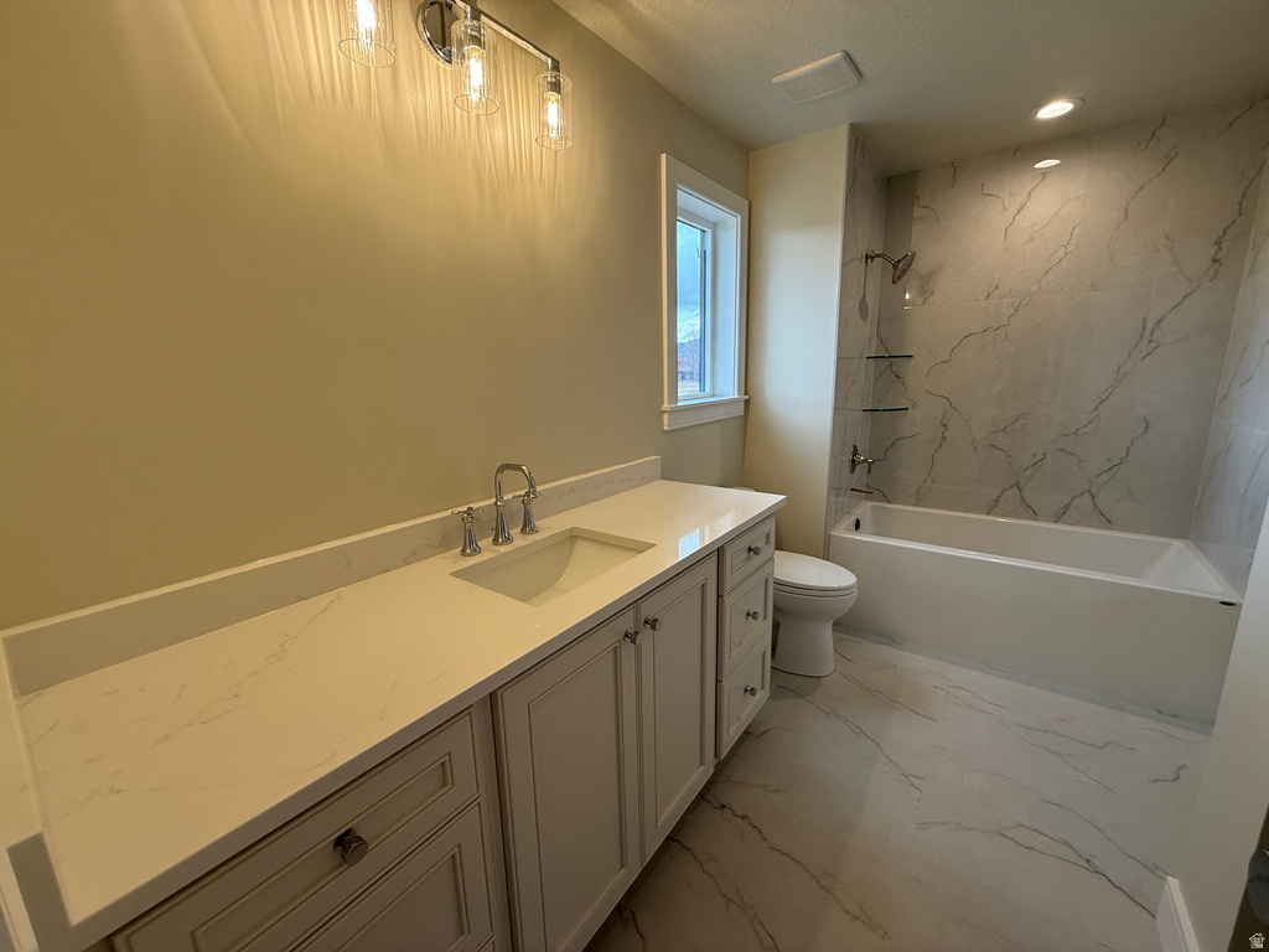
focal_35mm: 14
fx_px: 513
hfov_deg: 102.1
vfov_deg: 85.7
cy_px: 476
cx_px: 634
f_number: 2.2
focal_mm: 2.22
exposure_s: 1/120
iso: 100
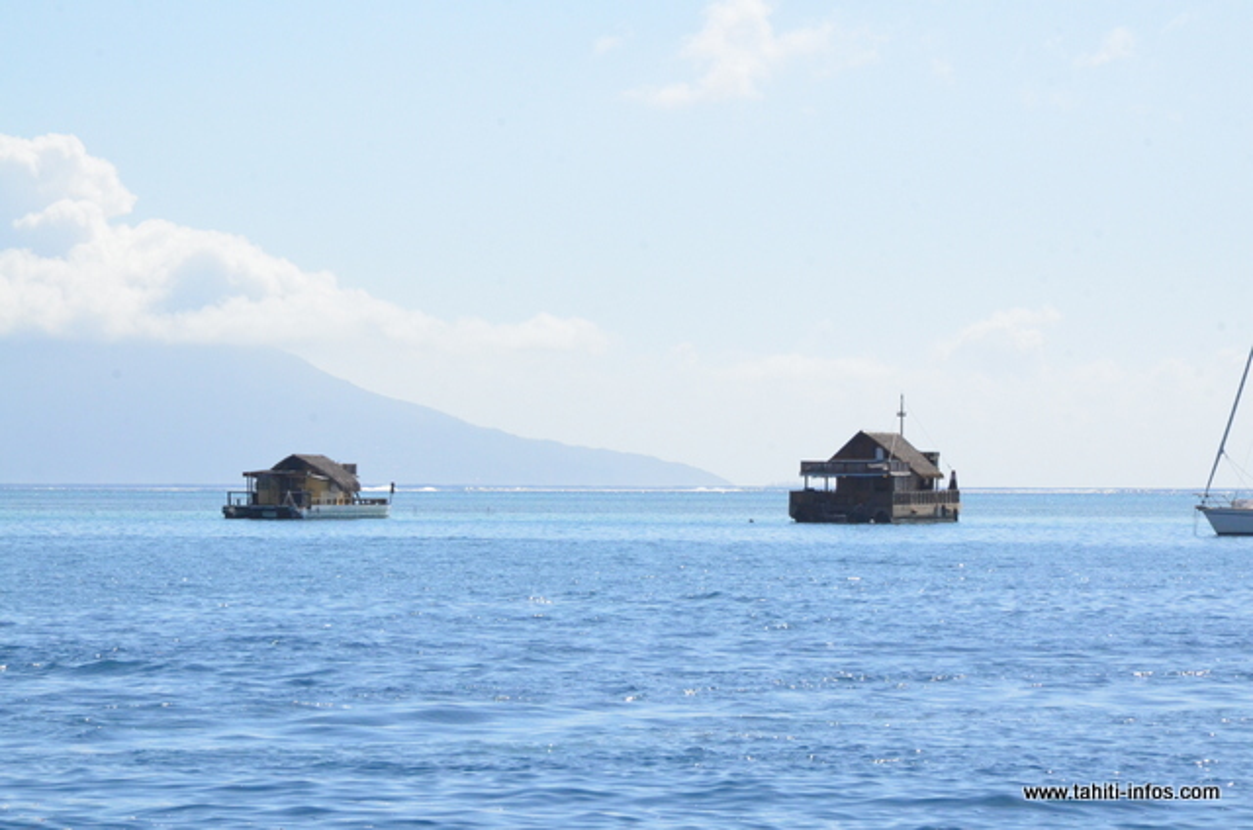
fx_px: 5471
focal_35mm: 158
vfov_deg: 8.7
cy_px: 415
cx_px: 626
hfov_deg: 13.1
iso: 2500
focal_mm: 105
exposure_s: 1/2000
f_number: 22
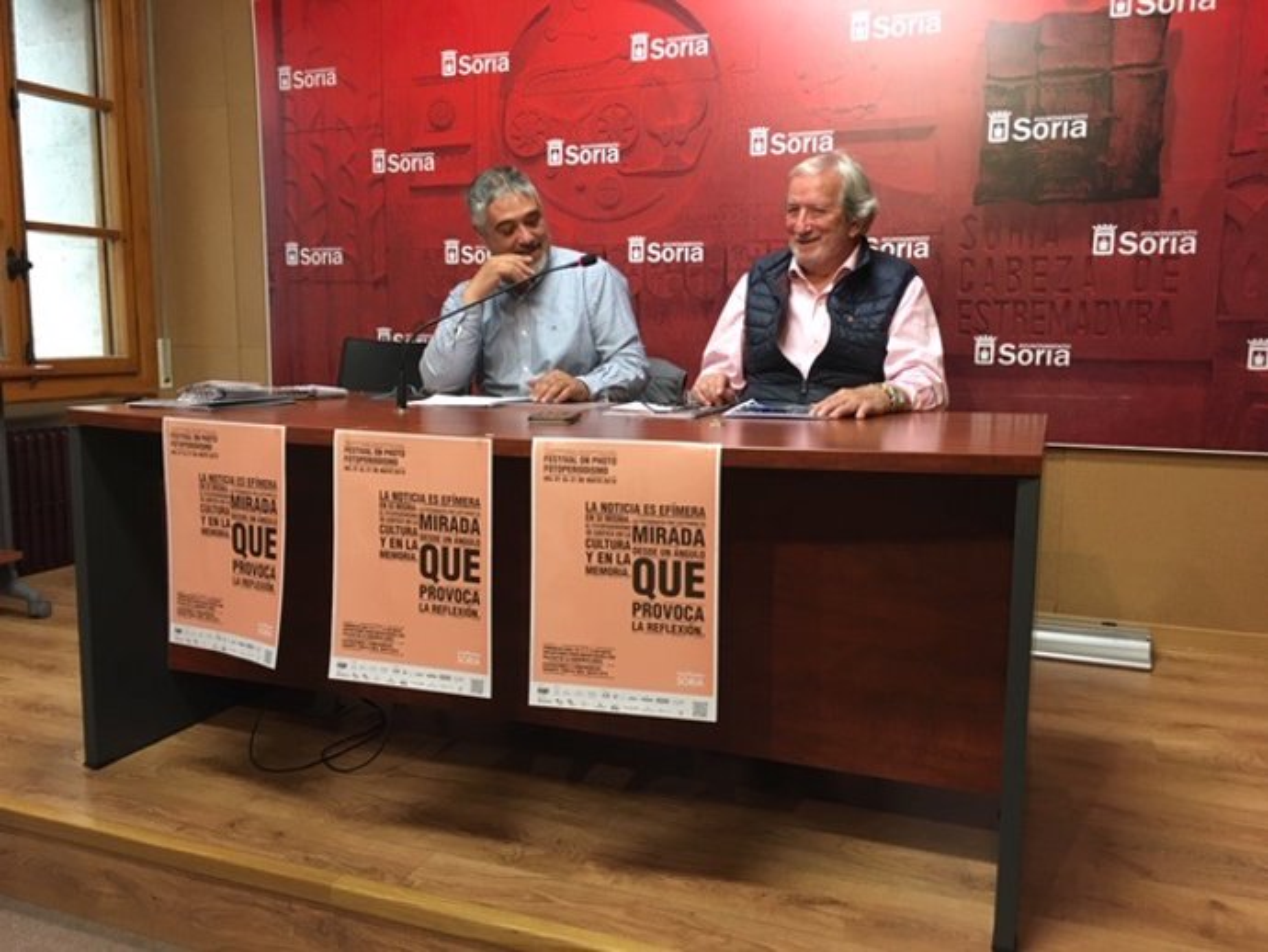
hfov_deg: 61.6
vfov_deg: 48.3
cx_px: 634
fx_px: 1063
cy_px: 476
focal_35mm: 29
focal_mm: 4.15
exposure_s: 1/33
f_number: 2.2
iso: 160
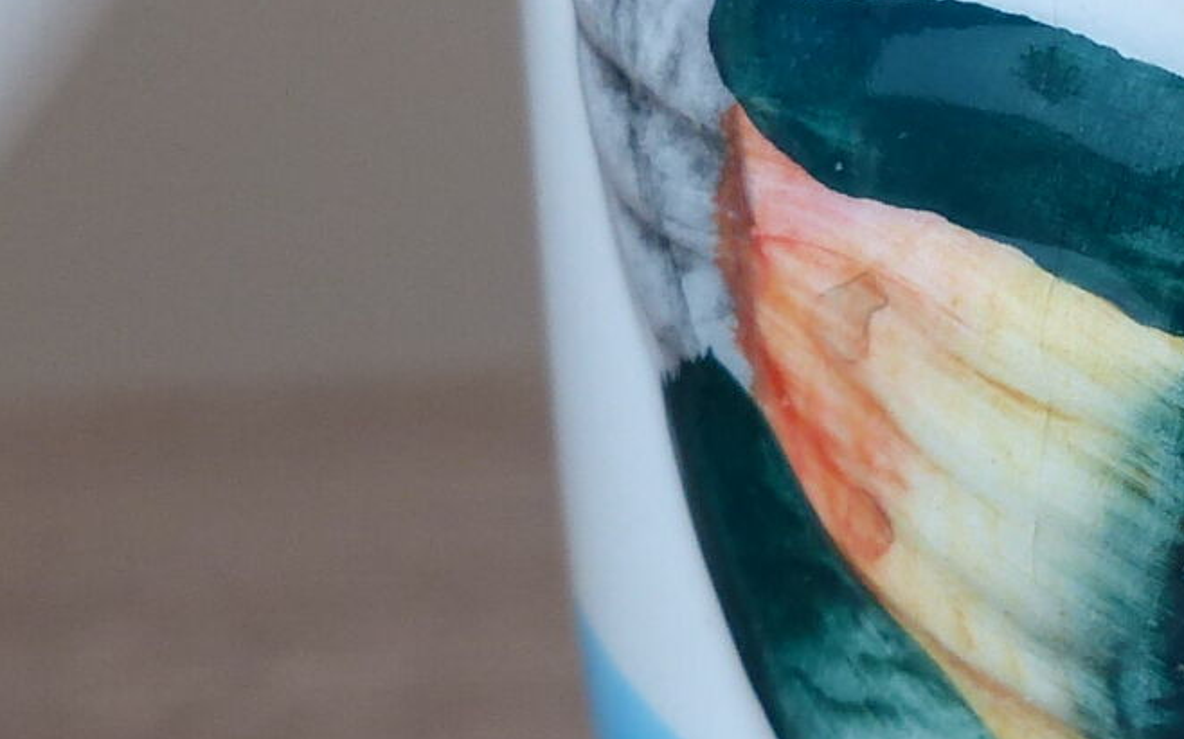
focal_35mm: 132
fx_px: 4259
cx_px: 1380
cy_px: 340
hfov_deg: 15.3
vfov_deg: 9.9
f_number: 2.8
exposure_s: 1/60
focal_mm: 5.6
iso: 125
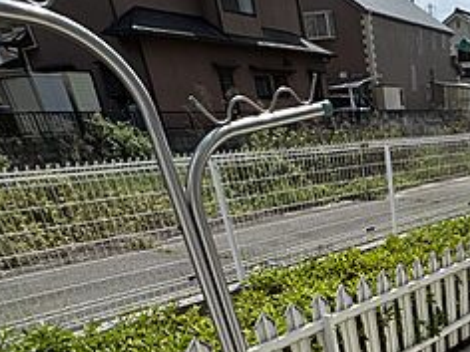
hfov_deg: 41.4
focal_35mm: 38
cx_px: 488
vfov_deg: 32.2
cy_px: 408
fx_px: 516
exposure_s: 1/3247
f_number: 2.2
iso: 50
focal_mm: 2.22
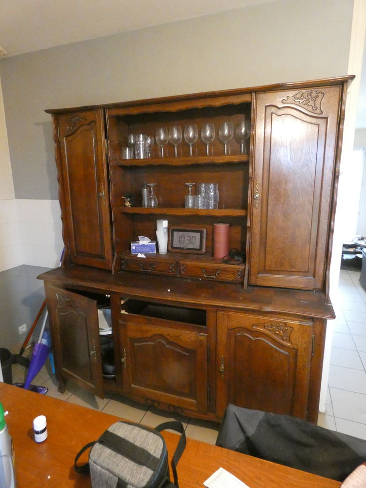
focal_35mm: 20
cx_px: 183
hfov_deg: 66.0
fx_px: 282
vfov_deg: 81.7
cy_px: 244
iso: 1600
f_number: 2.8
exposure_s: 1/60
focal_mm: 3.6
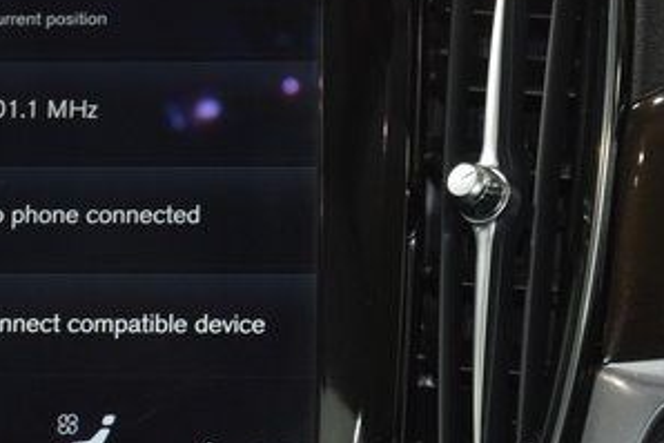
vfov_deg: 8.5
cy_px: 228
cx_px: 120
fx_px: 2971
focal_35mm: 161
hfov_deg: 12.7
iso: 2200
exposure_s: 1/40
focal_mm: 50
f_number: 4.5
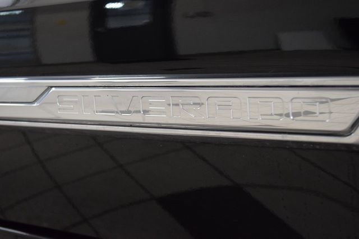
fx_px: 569
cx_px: 180
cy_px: 120
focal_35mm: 57
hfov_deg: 35.0
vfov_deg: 23.8
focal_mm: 38
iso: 2500
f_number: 5
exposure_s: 1/60
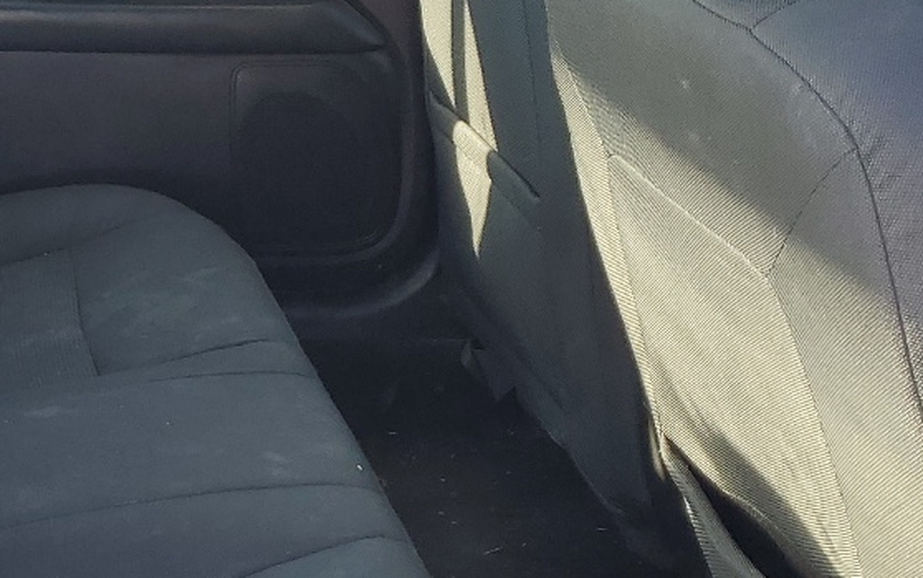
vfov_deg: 16.4
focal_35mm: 79
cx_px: 98
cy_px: 442
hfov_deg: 25.4
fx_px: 1988
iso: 50
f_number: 1.5
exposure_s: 1/263
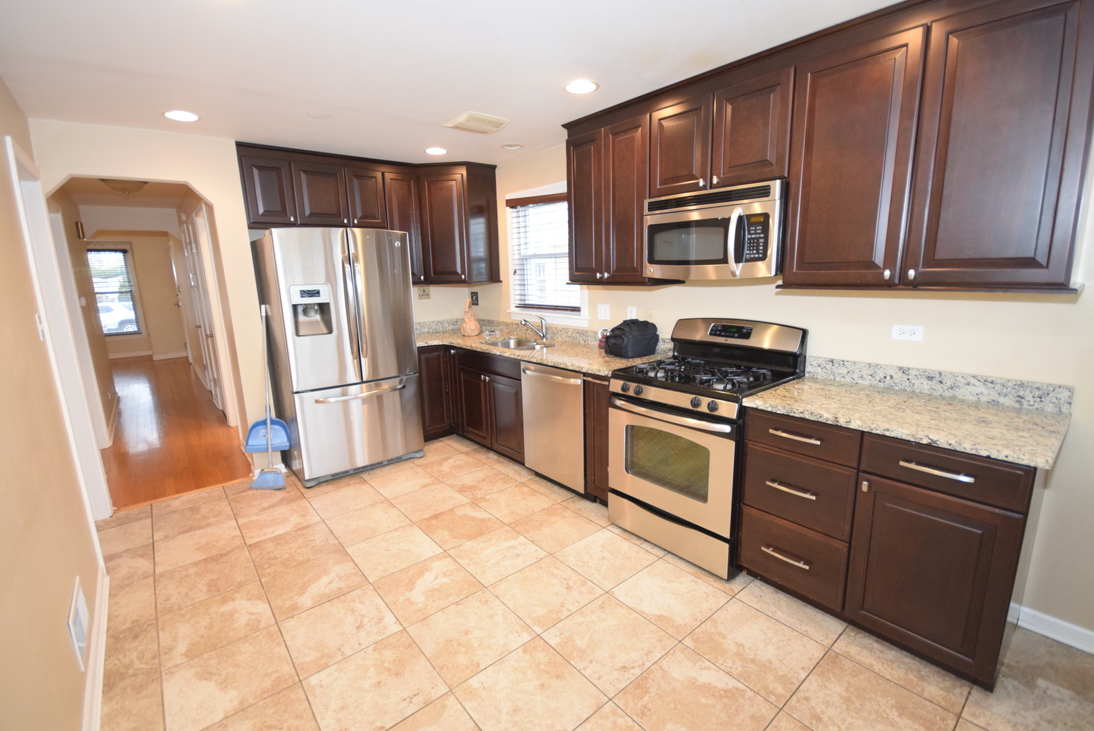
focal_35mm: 15
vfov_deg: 77.4
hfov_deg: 100.4
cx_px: 547
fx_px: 456
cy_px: 366
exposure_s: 1/60
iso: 1600
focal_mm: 10
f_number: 4
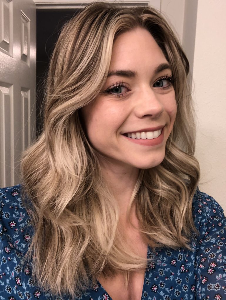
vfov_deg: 56.8
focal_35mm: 32
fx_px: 278
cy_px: 150
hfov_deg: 44.2
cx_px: 113
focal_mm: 2.87
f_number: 2.2
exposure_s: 1/60
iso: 80
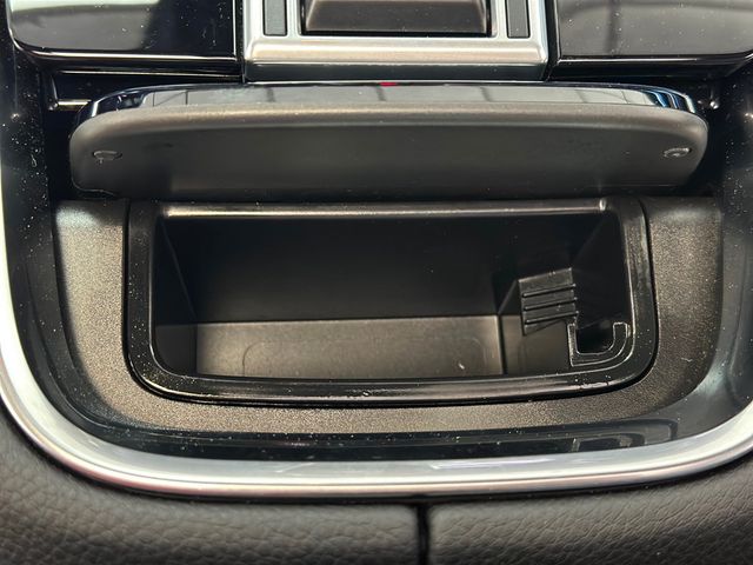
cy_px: 282
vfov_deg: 30.3
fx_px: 1044
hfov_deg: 39.7
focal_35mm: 48
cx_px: 376
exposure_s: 1/30
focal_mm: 6.86
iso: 640
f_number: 1.78
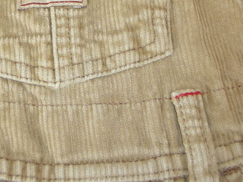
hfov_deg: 24.7
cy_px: 7
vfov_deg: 18.7
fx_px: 541
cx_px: 34
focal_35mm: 77
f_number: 3
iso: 53
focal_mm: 5.8
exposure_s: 1/31
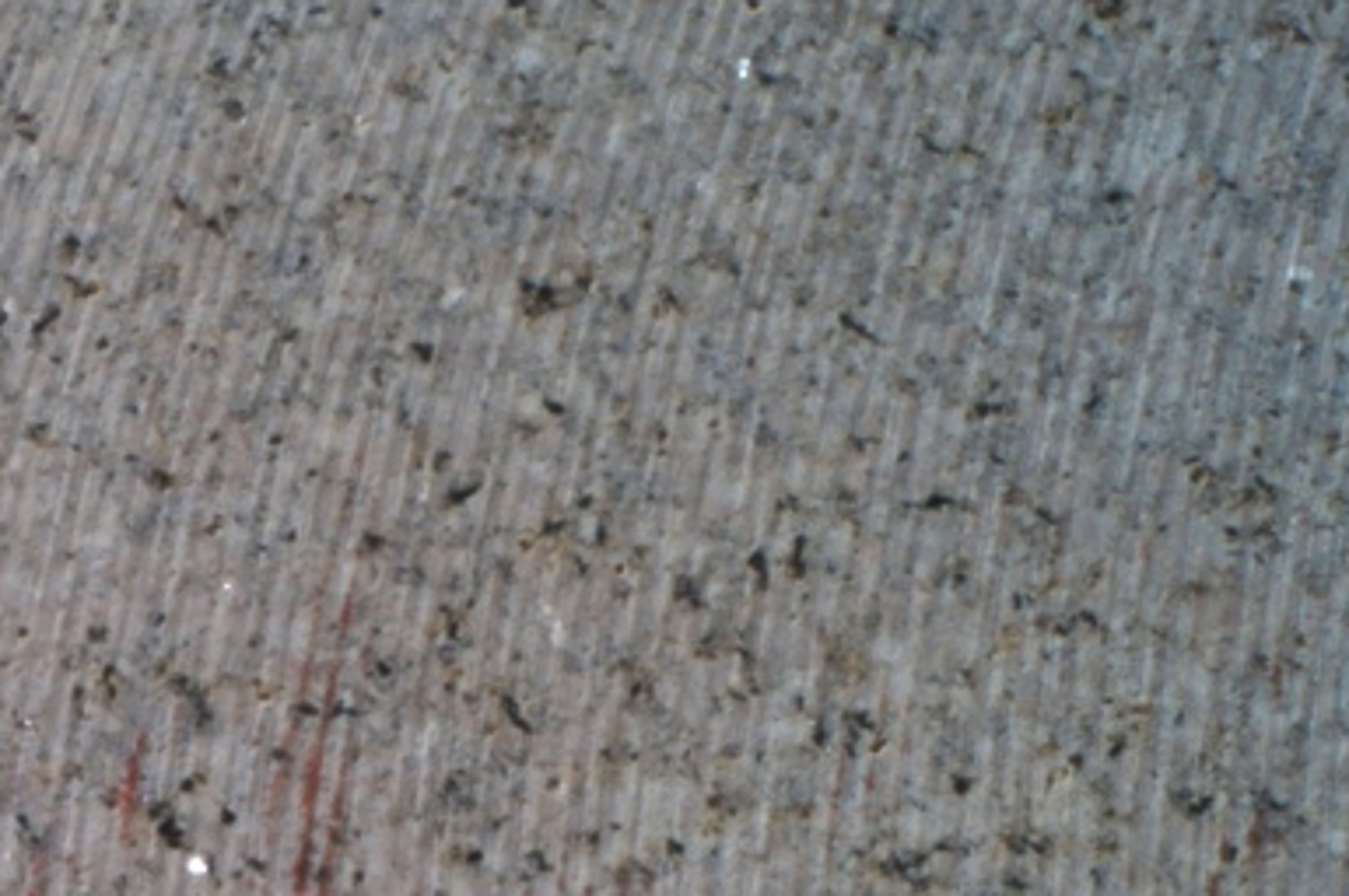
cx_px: -596
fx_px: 3370
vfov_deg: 14.3
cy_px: 1302
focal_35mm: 90
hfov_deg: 20.0
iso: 100
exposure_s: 1/100
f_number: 22
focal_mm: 20
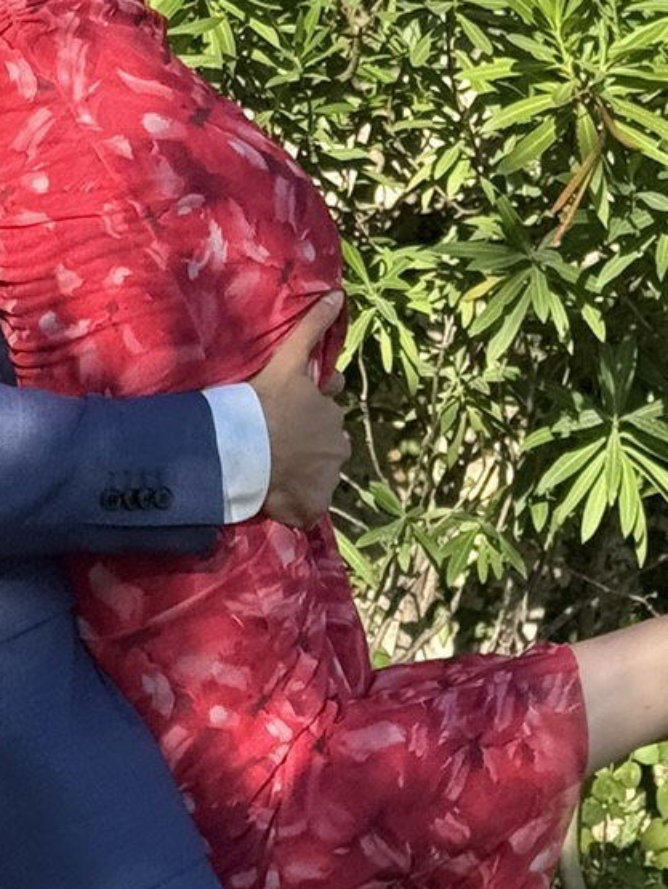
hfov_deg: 8.4
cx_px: 2
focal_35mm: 177
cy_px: 151
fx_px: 4549
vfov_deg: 11.1
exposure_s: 1/2342
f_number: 1.78
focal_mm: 6.76
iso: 100
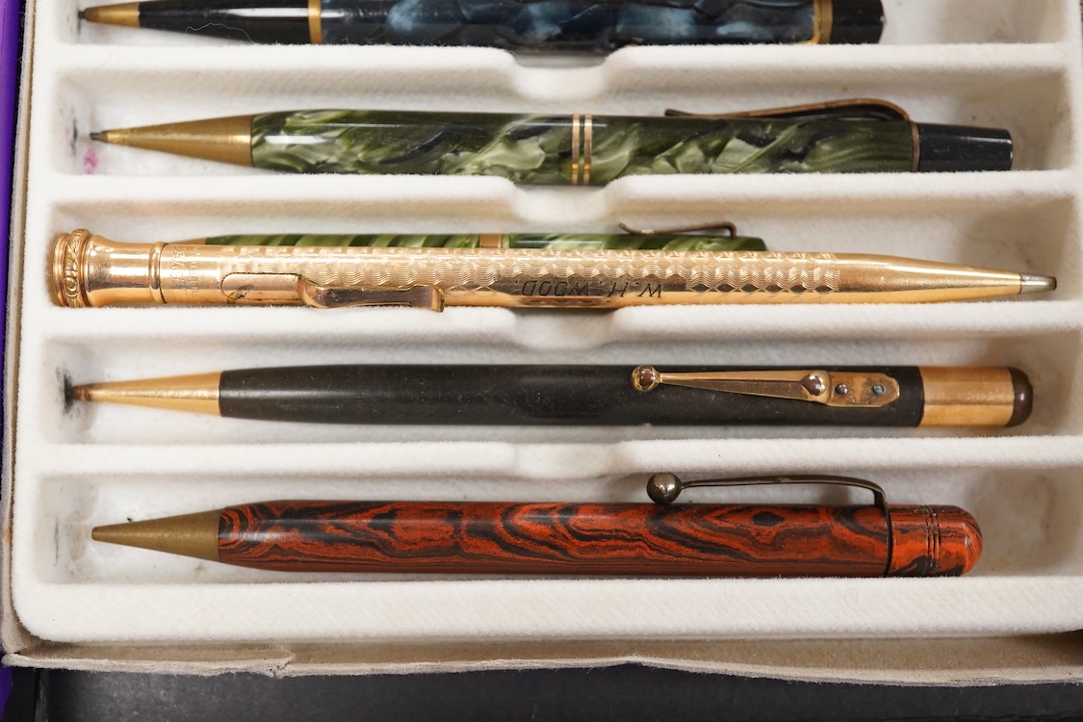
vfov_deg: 29.9
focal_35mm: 45
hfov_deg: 43.6
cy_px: 361
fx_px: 1354
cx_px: 542
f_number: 9
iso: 2500
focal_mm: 30
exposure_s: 1/160
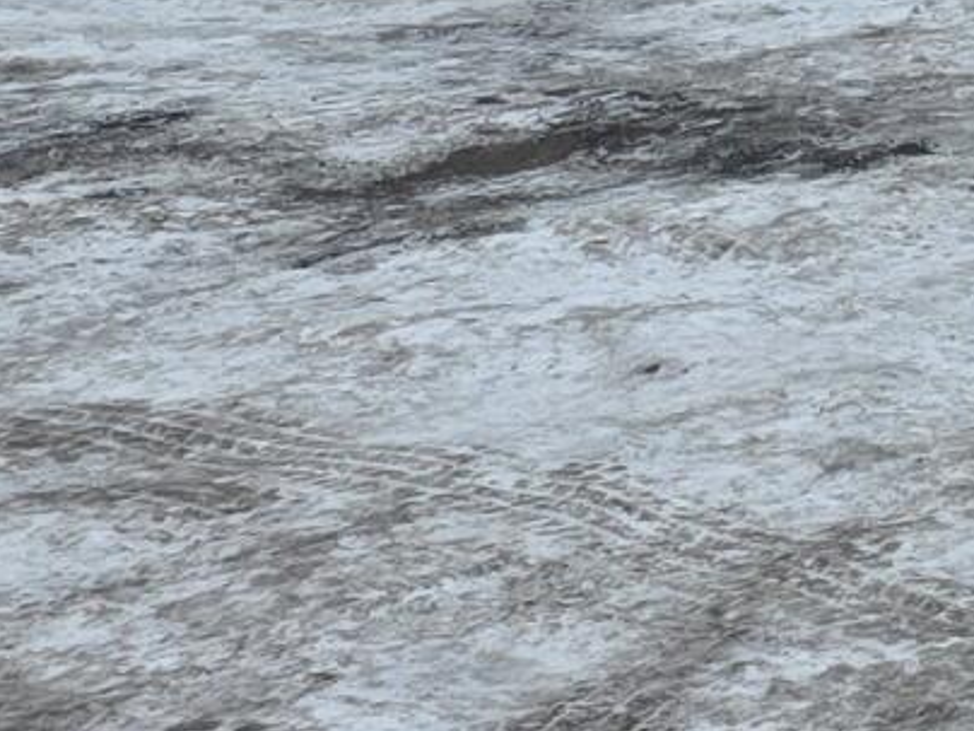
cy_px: -1180
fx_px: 4811
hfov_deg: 10.7
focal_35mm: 171
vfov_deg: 7.9
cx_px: 1871
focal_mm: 6.3
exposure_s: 1/7944
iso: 80
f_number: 1.7
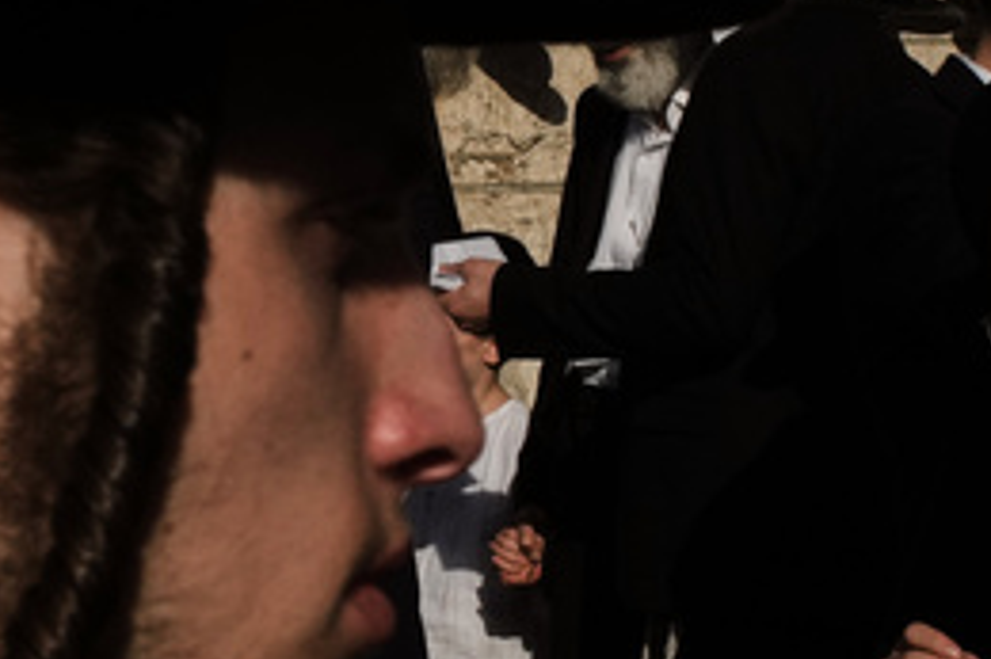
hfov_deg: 14.8
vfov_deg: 9.9
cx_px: 263
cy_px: 208
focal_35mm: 138
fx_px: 3796
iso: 500
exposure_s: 1/1600
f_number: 16
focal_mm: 35
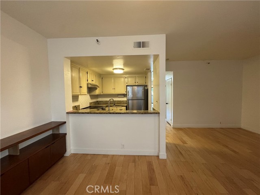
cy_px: 98
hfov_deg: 102.1
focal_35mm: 14
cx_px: 130
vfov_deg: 85.7
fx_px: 105
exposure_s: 1/60
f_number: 2.2
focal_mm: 2.22
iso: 640
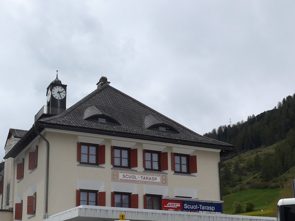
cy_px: 160
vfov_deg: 27.7
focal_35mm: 52
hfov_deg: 36.2
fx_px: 443
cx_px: 87
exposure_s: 1/1600
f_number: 3.5
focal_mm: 6
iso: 80
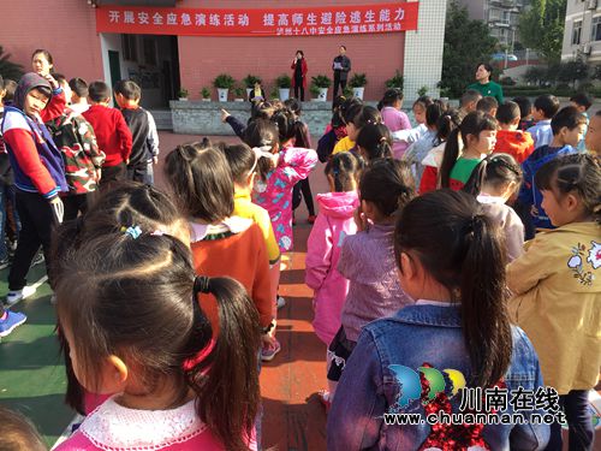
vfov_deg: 48.2
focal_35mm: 29
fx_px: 503
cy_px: 226
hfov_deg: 61.7
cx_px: 300
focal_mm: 4.15
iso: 25
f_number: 2.2
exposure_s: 1/227
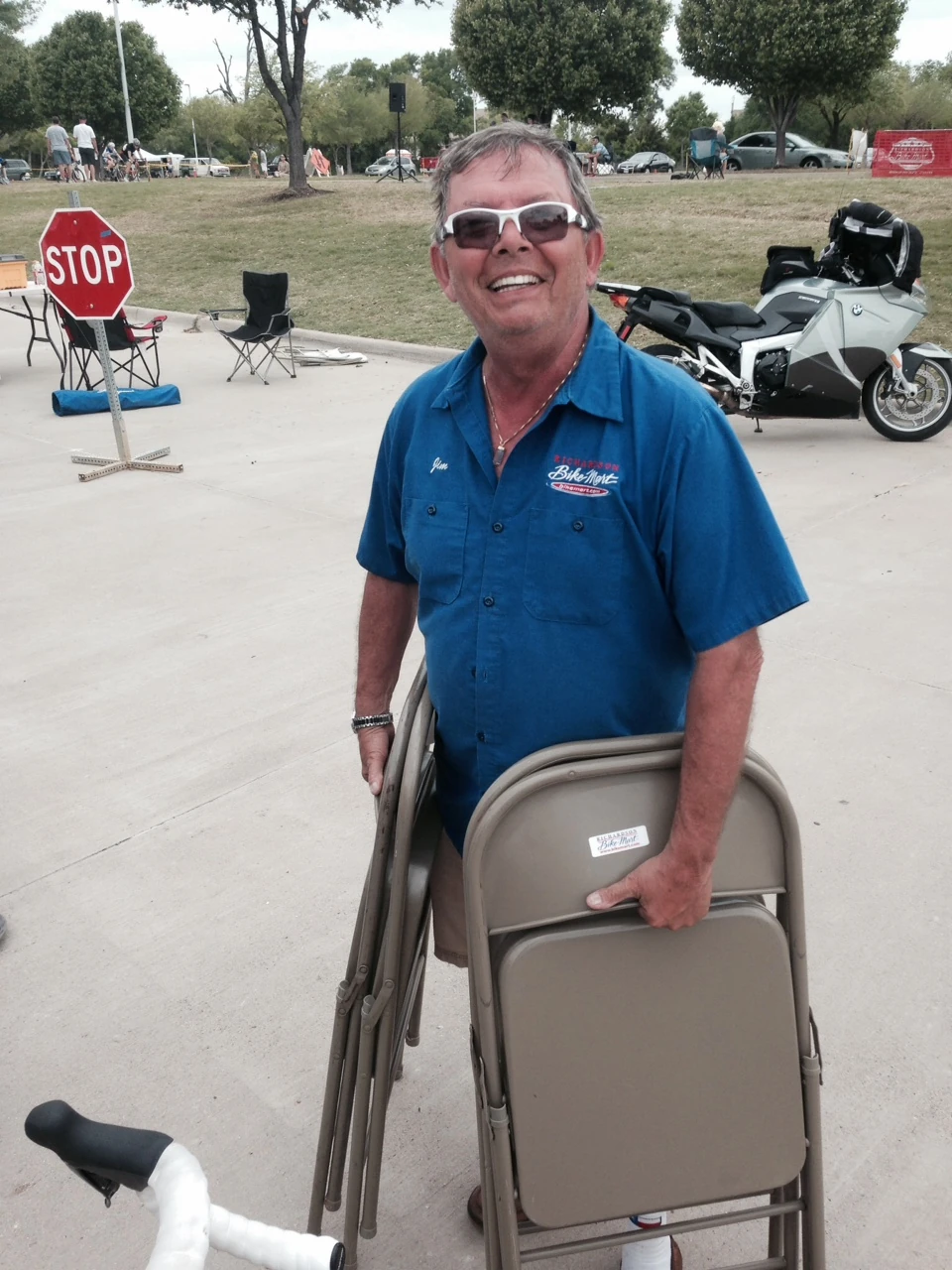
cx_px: 476
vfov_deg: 55.4
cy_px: 635
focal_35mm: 33
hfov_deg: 42.9
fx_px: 1210
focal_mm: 4.12
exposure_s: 1/384
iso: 50
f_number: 2.4
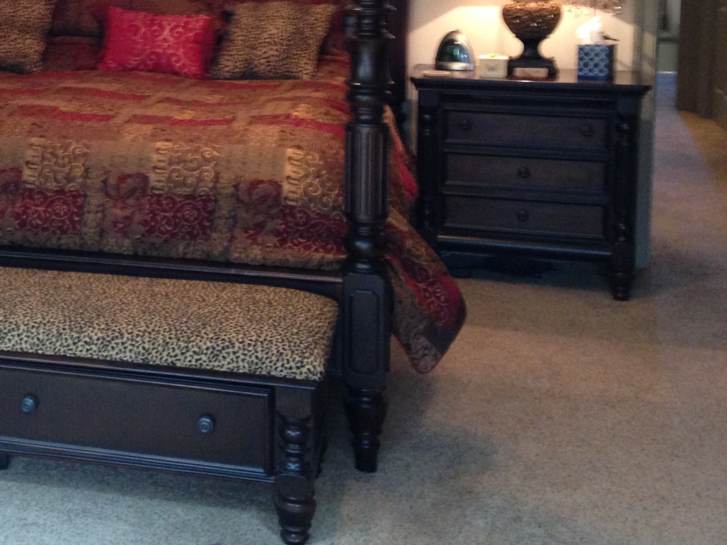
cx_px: 73
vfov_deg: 22.3
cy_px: 45
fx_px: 1344
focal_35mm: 64
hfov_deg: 29.1
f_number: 2.4
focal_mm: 4.12
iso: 250
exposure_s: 1/20
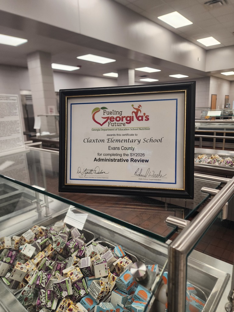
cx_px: 117
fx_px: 207
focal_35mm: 23
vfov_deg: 73.9
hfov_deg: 58.9
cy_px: 156
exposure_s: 1/120
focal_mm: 6.4
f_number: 1.8
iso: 160
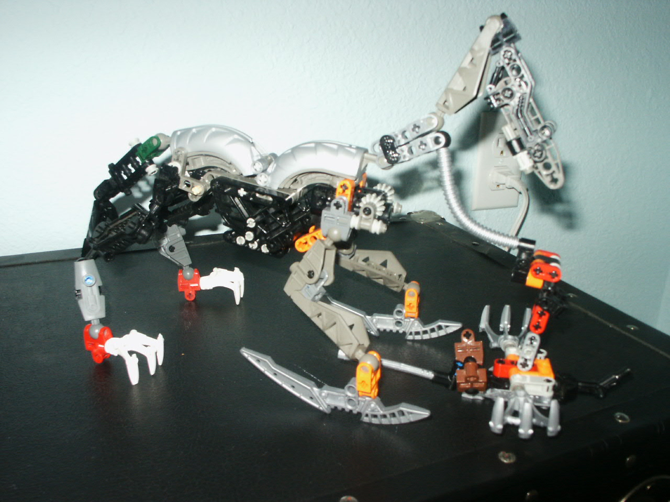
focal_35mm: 35
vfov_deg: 40.7
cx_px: 335
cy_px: 251
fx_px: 677
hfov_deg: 52.6
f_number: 6.7
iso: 200
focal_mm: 7.18
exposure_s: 1/45
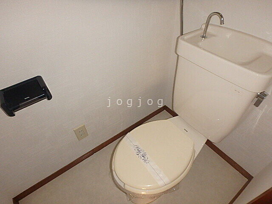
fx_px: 165
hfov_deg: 79.0
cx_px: 136
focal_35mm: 21
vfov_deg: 63.4
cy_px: 102
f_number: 3.5
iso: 400
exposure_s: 1/30
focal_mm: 3.7
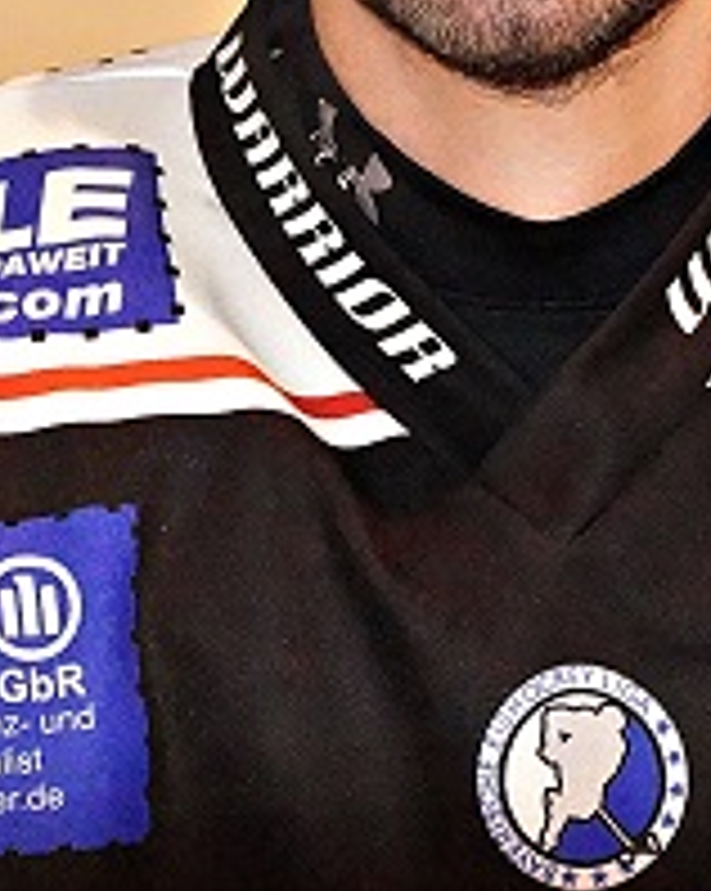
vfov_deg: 5.2
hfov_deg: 4.2
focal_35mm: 369
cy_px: 110
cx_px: 472
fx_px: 9721
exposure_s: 1/160
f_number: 4.5
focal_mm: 70
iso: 6400
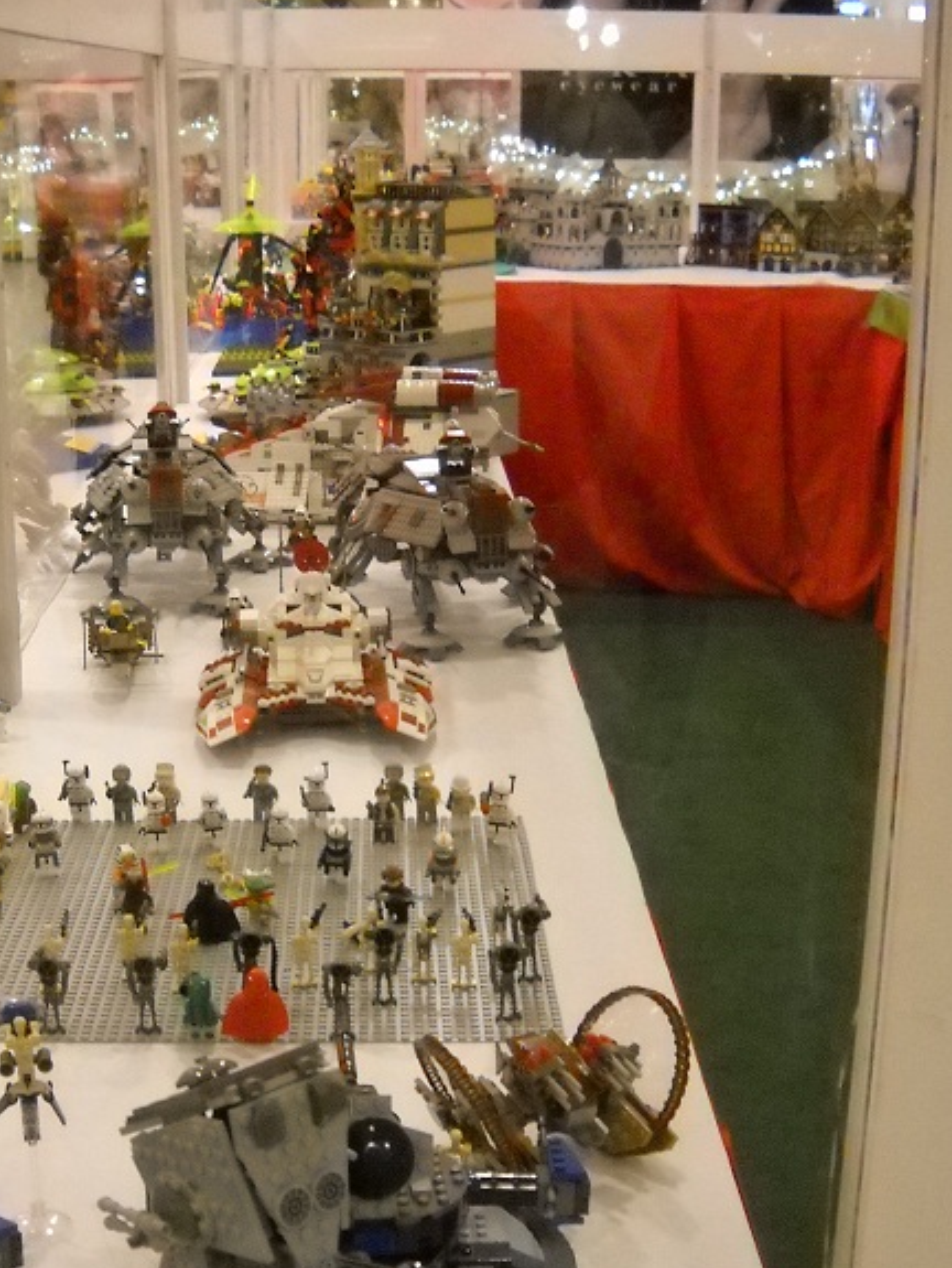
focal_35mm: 57
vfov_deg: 33.7
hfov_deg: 25.6
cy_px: 734
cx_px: 326
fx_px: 2088
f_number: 3.1
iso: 800
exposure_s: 1/60
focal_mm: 6.72
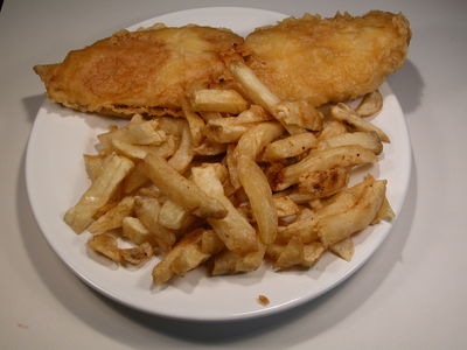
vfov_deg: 29.1
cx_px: 234
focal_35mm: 50
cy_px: 175
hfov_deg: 38.2
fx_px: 675
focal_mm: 12.7
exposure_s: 1/68.9
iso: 100
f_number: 4.8
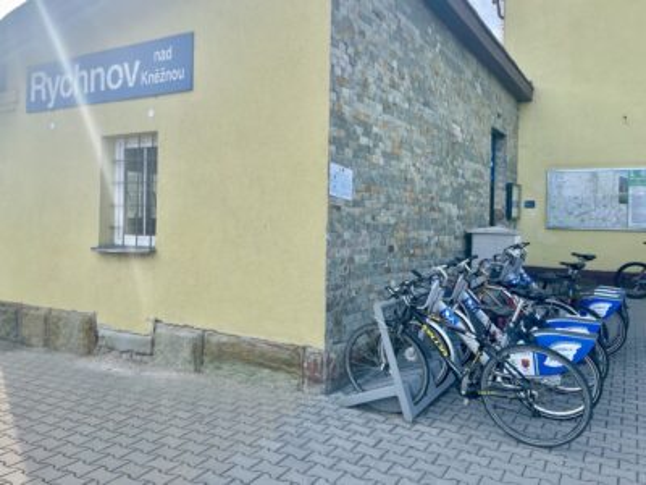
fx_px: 485
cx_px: 323
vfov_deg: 53.1
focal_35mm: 26
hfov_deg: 67.3
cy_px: 242
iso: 32
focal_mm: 4.2
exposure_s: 1/1135
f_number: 1.6
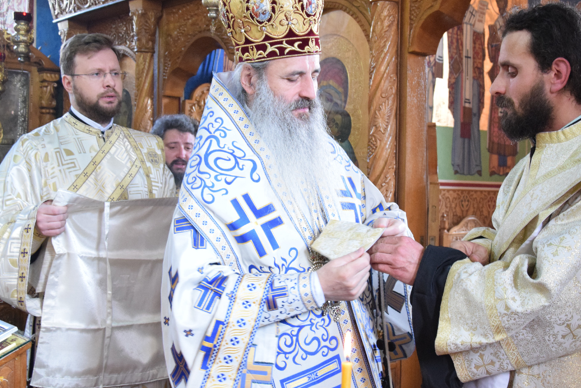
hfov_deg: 37.6
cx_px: 340
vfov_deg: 25.7
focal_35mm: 53
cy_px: 181
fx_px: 850
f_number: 4
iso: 2500
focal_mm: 25
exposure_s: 1/60
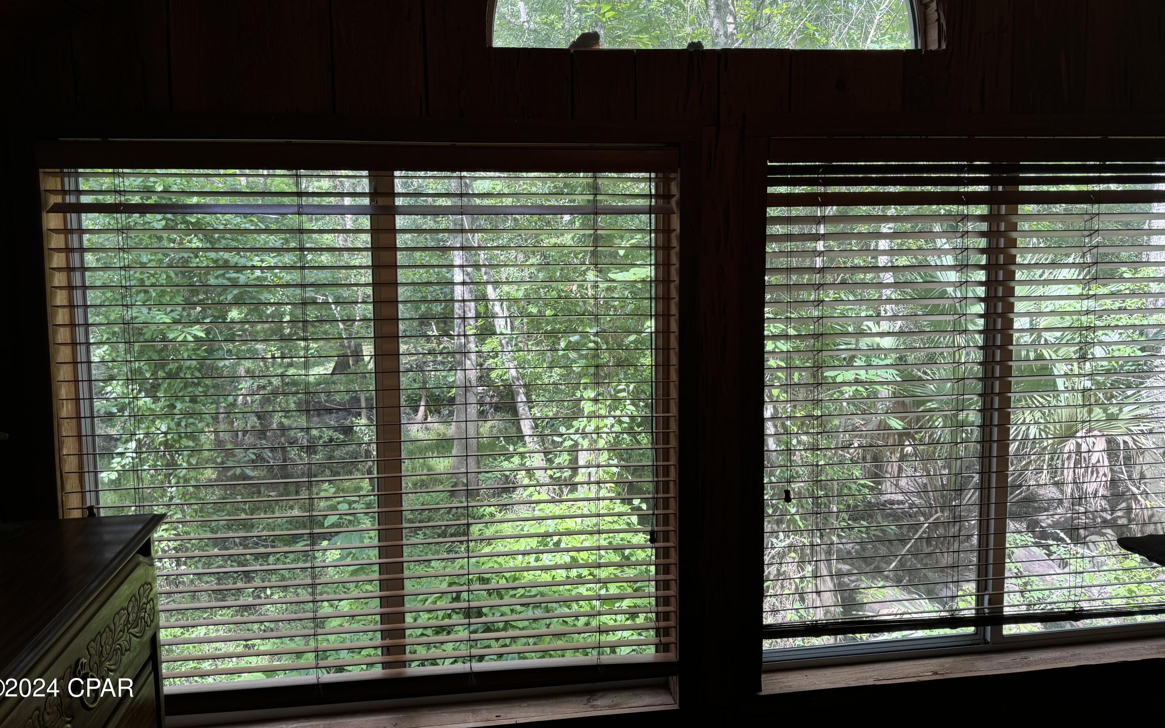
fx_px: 826
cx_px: 579
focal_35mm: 26
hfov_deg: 70.4
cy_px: 282
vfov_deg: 47.3
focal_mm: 6.76
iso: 64
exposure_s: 1/145
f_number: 1.78
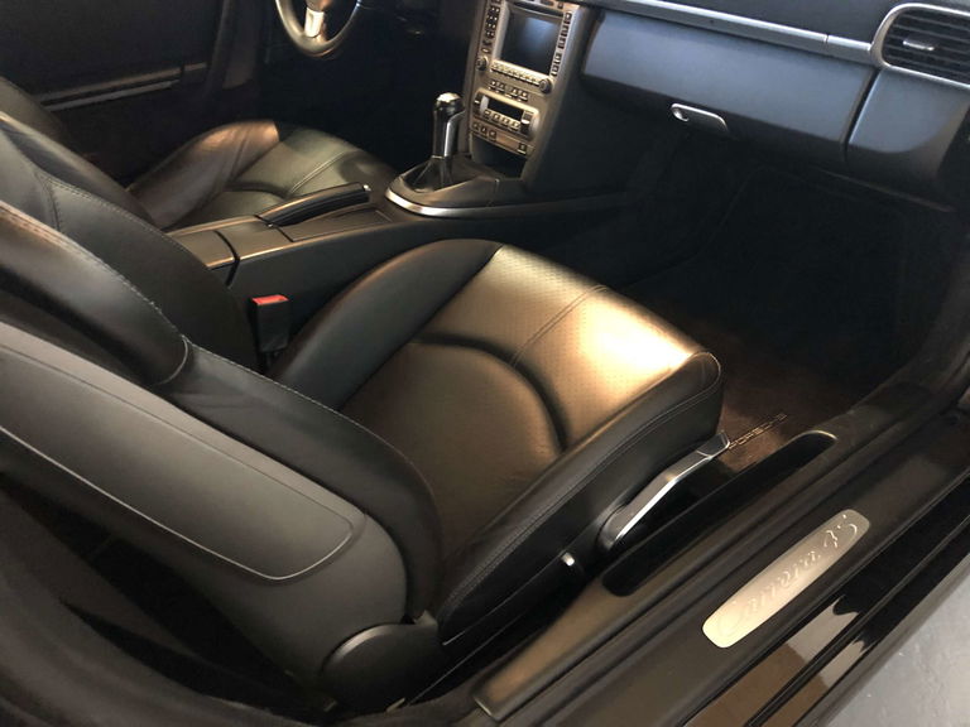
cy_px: 364
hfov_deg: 63.4
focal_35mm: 28
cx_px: 485
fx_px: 785
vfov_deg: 49.7
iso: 250
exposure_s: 1/4
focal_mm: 3.99
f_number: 1.8
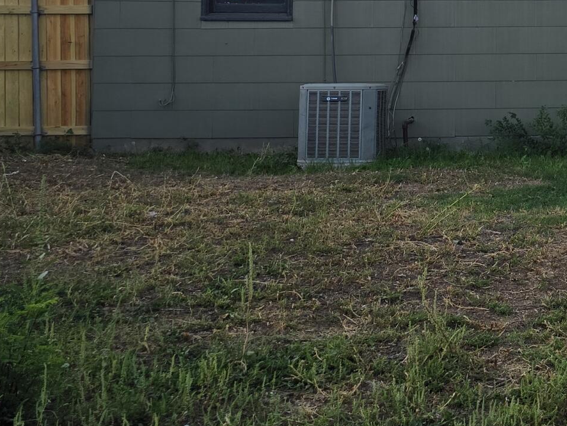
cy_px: -12
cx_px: 719
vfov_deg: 19.8
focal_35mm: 72
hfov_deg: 24.0
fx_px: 1180
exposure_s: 1/180
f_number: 1.7
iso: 16
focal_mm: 6.3
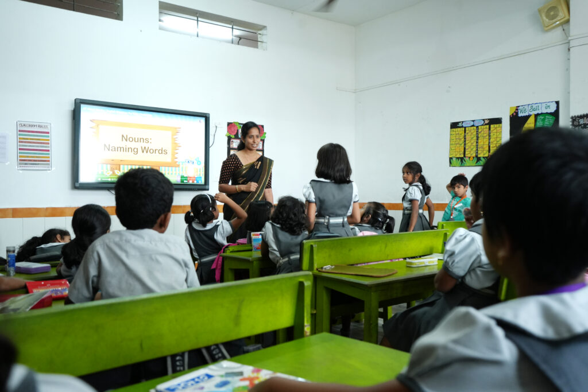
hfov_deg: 60.3
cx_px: 294
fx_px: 506
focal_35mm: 31
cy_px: 196
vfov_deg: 42.3
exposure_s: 1/80
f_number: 4.5
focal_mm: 31
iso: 2000
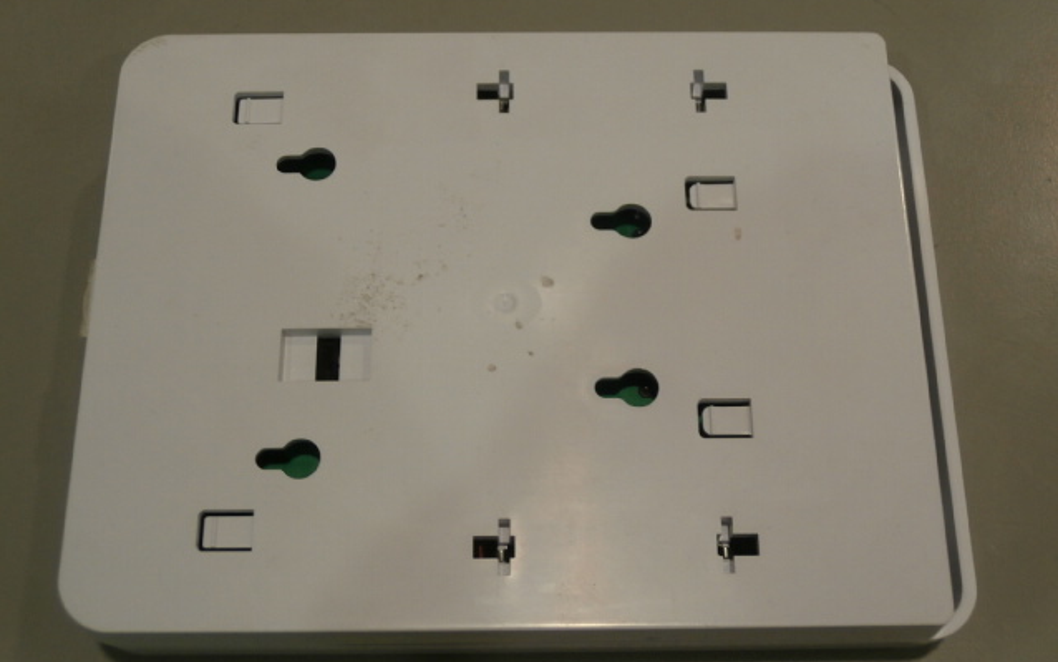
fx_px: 1442
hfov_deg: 40.3
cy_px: 333
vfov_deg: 25.8
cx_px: 529
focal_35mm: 50
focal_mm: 8.29
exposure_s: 1/25
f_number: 4.2
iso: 200
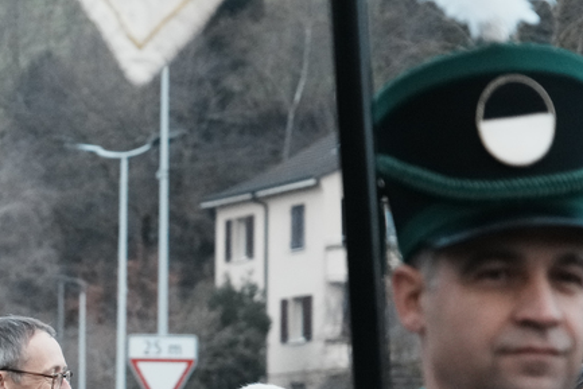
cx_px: -201
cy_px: 452
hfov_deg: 8.8
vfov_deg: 6.0
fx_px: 3726
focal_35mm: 230
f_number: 5.6
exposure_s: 1/500
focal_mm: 83
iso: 4000
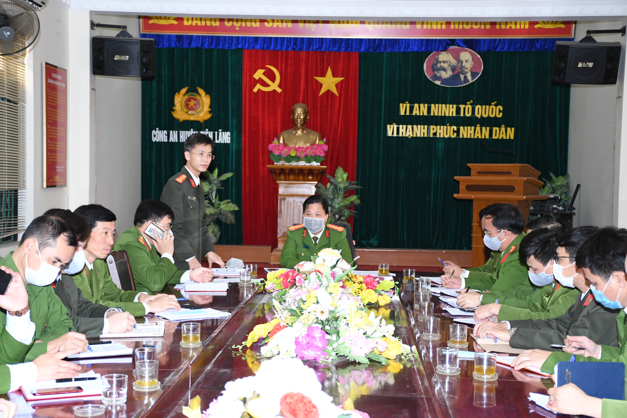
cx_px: 314
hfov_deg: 31.9
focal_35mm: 63
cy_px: 209
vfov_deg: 21.6
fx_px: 1097
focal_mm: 42
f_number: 4.5
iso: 1600
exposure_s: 1/200
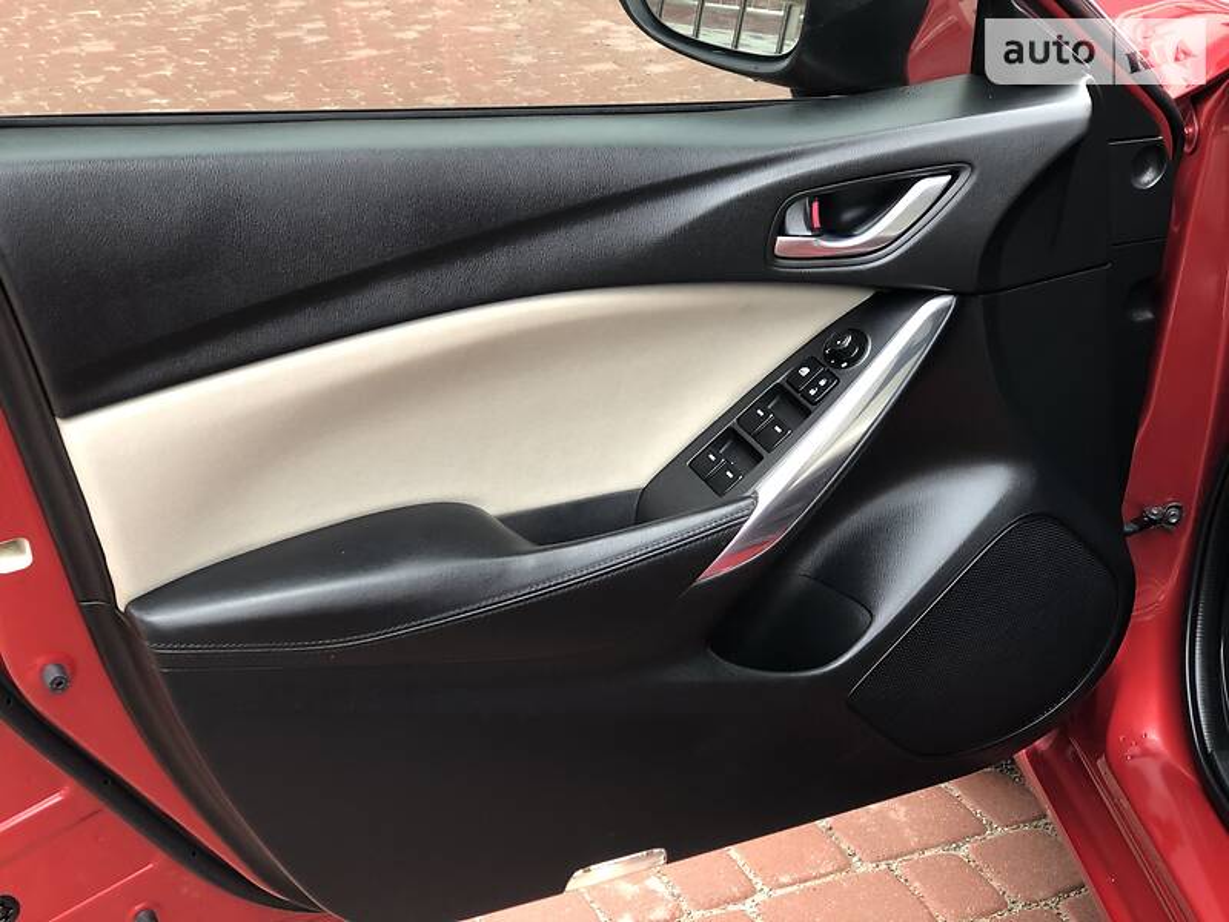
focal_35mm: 57
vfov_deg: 25.7
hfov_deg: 33.8
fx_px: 2024
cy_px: 461
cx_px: 614
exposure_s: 1/30
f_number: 2.8
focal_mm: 6.6
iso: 25
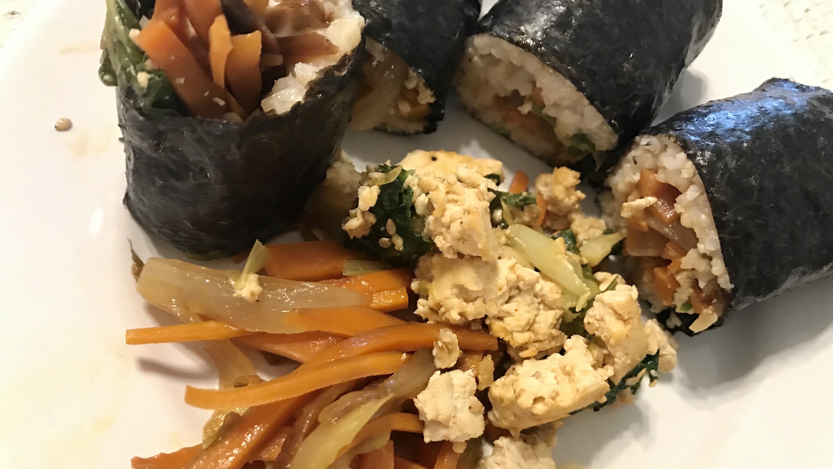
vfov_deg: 37.5
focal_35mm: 31
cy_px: 303
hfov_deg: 62.6
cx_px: 419
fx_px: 685
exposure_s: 1/15
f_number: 1.8
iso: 80
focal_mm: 3.99
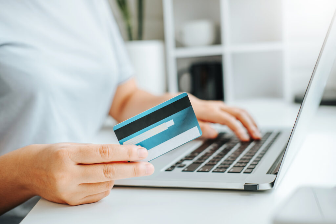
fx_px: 495
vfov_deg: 25.5
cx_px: 168
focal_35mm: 53
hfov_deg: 37.5
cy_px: 112
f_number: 2.5
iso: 200
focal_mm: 35
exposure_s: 1/320
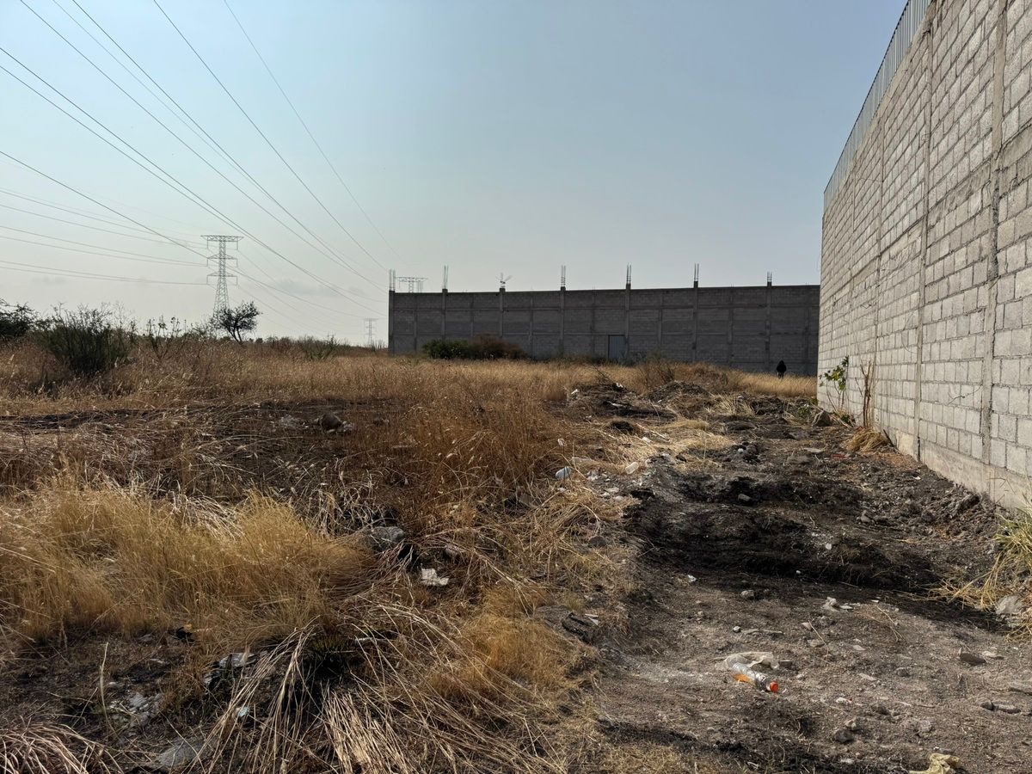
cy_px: 387
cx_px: 516
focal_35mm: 24
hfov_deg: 71.6
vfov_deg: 56.8
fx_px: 716
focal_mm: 6.76
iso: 50
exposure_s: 1/15152
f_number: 1.78
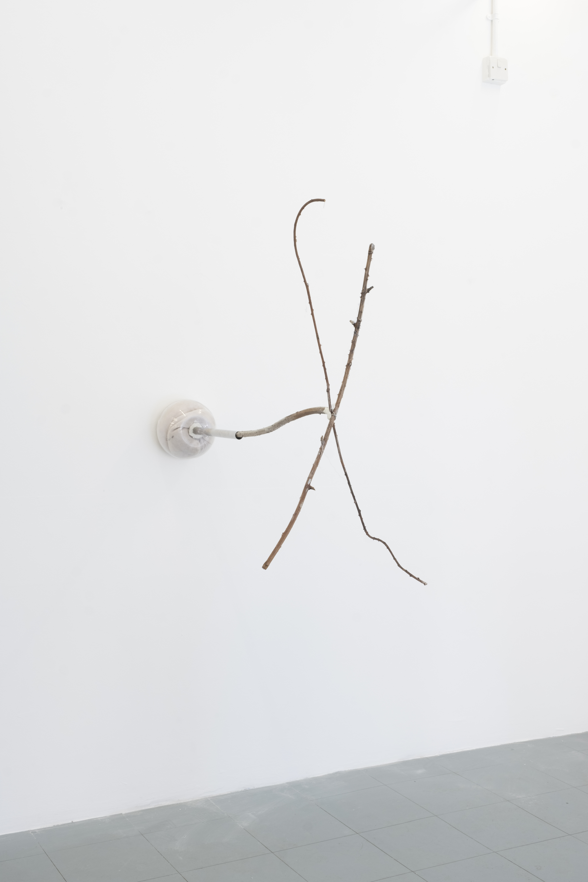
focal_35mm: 41
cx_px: 294
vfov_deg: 47.4
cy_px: 441
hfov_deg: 32.6
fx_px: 1004
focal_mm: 27.4
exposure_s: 1/2
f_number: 16
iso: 200
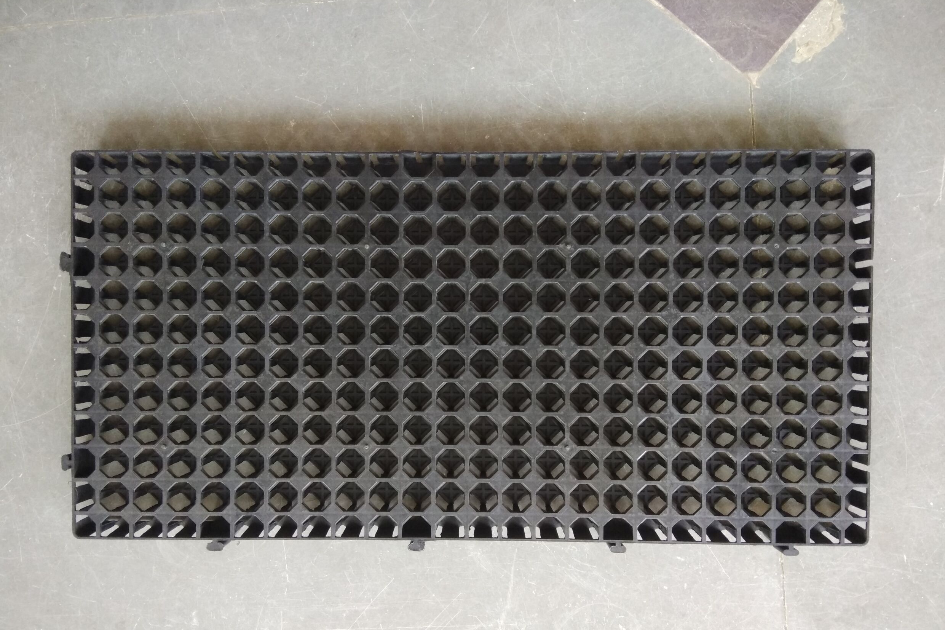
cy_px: 348
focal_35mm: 22
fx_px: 577
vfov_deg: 57.1
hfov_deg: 78.6
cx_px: 470
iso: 400
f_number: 2
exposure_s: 1/33
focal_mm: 3.57
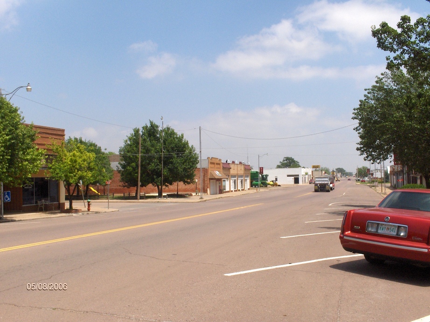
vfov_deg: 38.6
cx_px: 215
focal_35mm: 37
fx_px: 459
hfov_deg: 50.2
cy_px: 161
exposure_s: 1/926
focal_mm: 6.11
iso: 100
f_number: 6.5
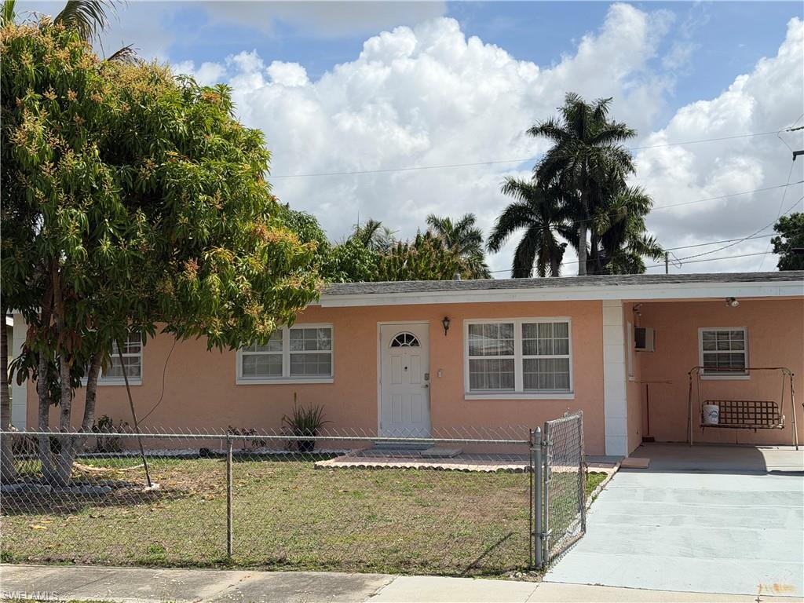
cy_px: 302
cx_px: 402
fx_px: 1115
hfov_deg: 39.7
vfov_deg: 30.3
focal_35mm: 48
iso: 64
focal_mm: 6.76
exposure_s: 1/6536
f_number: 1.78
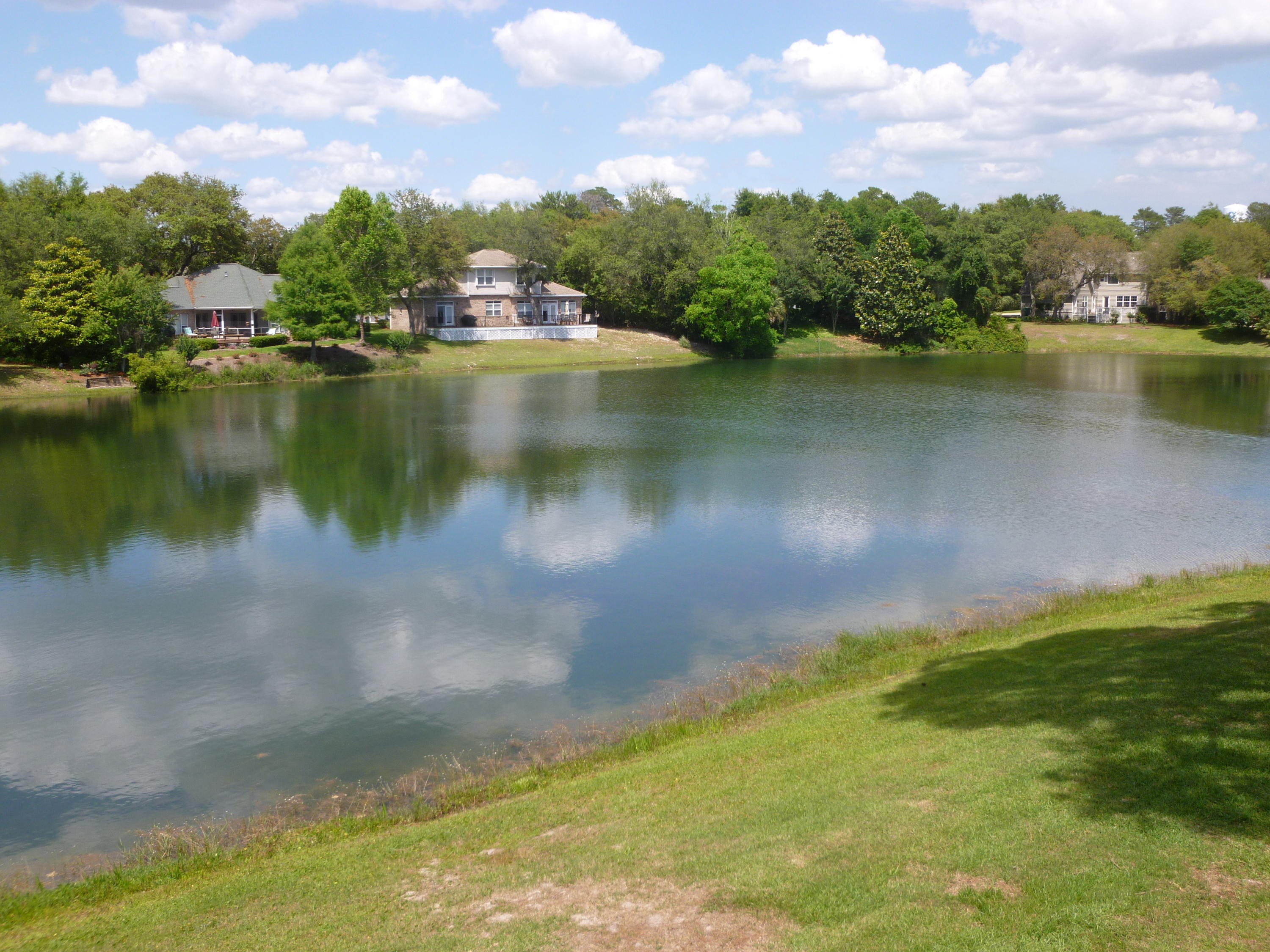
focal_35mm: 34
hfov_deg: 54.0
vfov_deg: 41.8
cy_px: 476
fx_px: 1247
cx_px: 635
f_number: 3.6
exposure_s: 1/640
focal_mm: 6.1
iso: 100
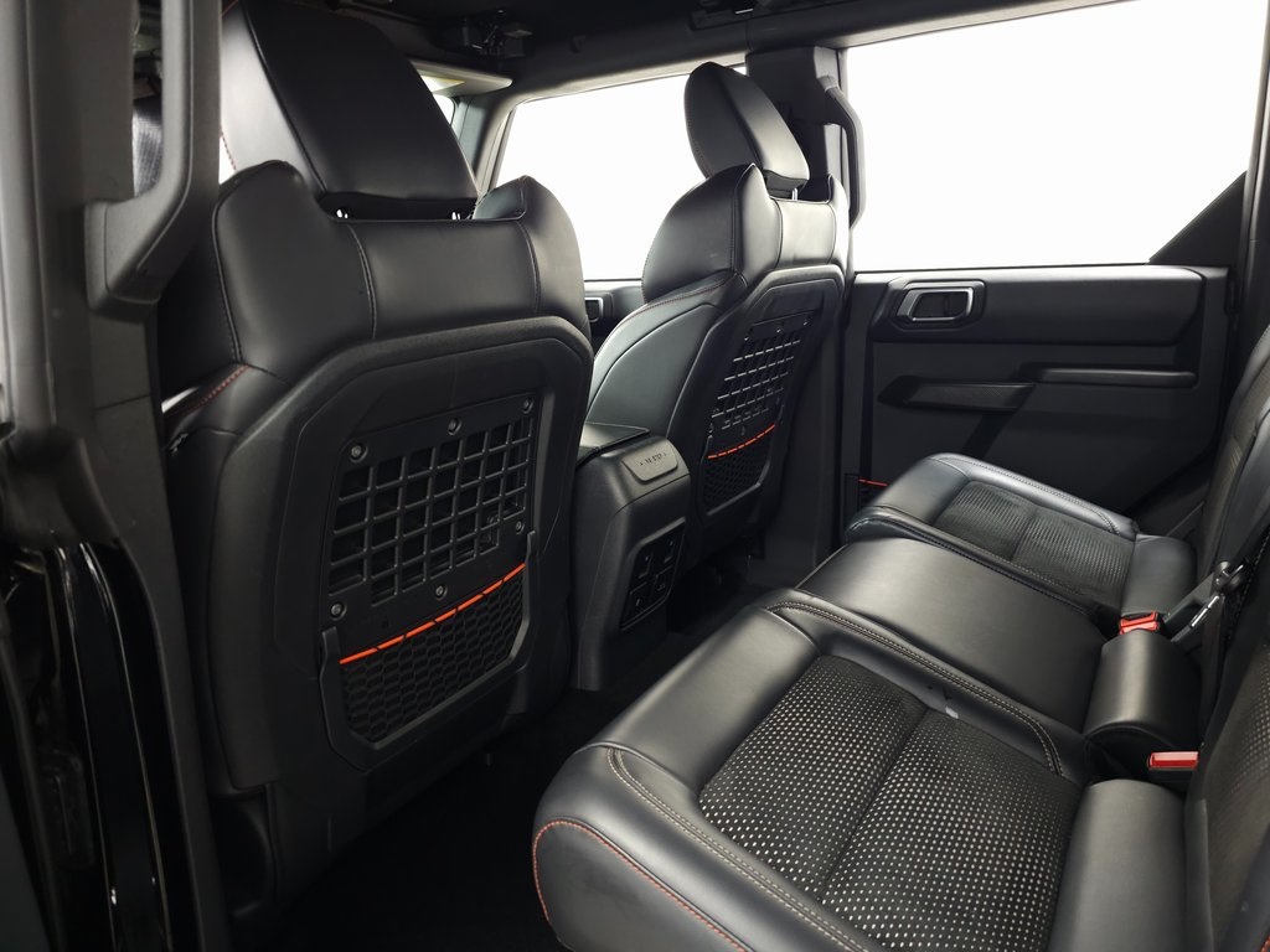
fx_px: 844
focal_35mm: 23
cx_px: 635
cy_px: 476
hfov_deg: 73.9
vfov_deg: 58.9
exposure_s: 1/40
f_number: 1.7
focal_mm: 6.3
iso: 320
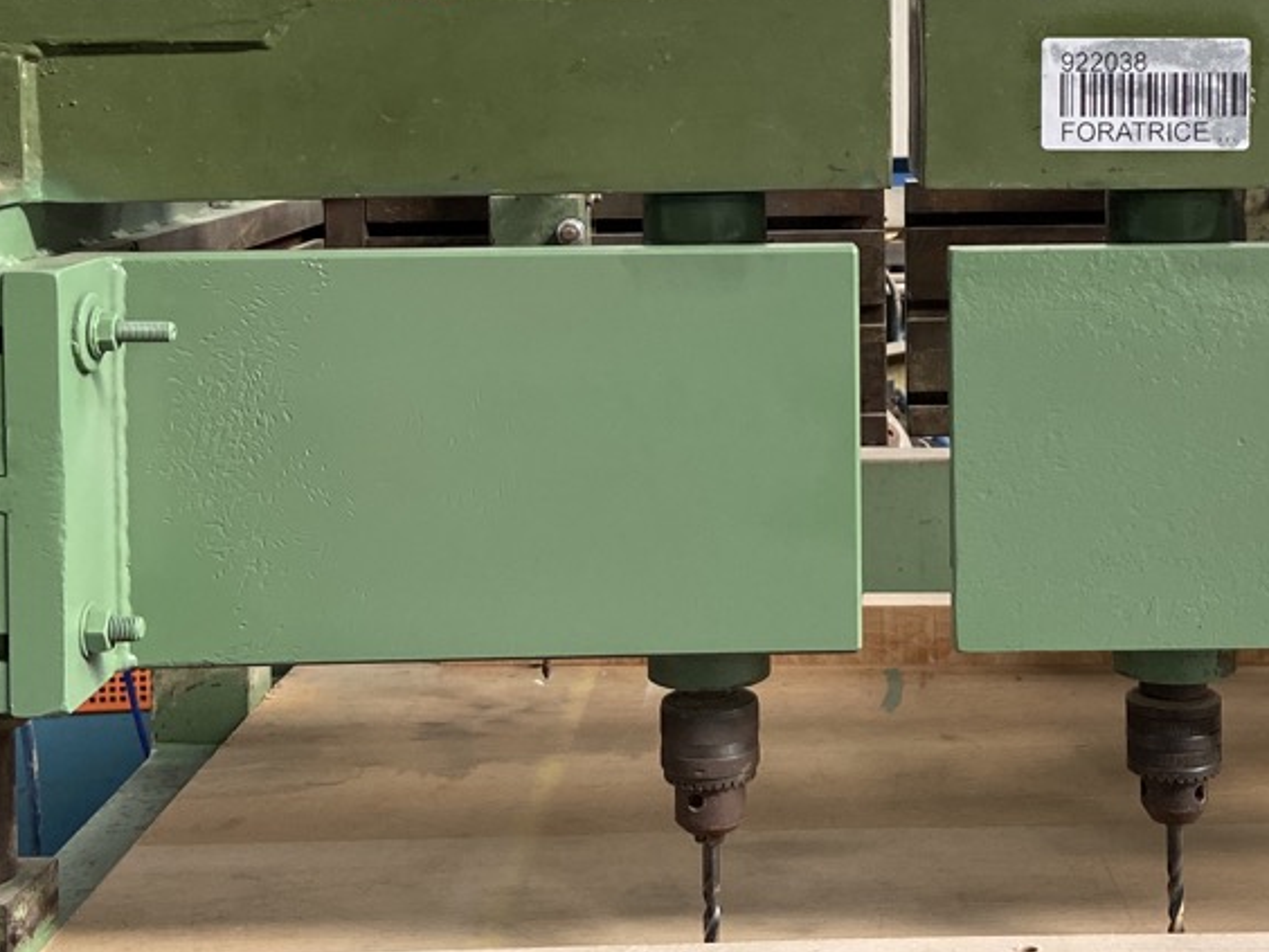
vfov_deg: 24.3
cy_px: 164
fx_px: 2163
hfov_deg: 32.3
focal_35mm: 59
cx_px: 896
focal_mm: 4.25
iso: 125
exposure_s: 1/110
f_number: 1.8
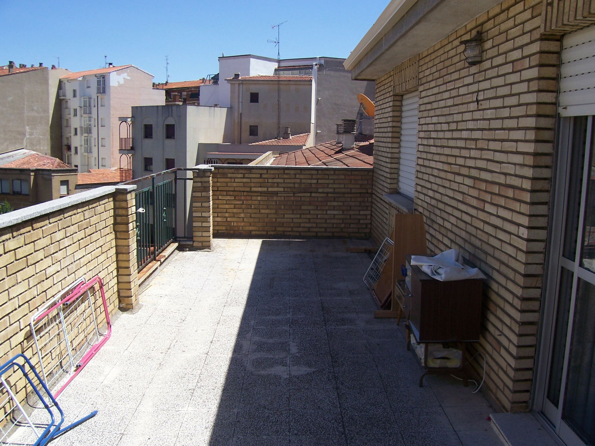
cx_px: 298
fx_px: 584
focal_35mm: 34
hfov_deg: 54.0
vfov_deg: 41.8
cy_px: 223
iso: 80
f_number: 5.6
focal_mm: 5.6
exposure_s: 1/500
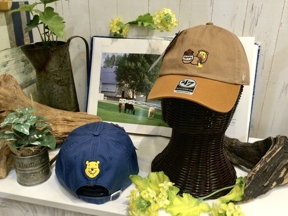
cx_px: 142
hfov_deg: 56.8
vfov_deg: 44.2
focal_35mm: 32
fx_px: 266
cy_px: 110
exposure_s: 1/30
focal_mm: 3.3
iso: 125
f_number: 2.4
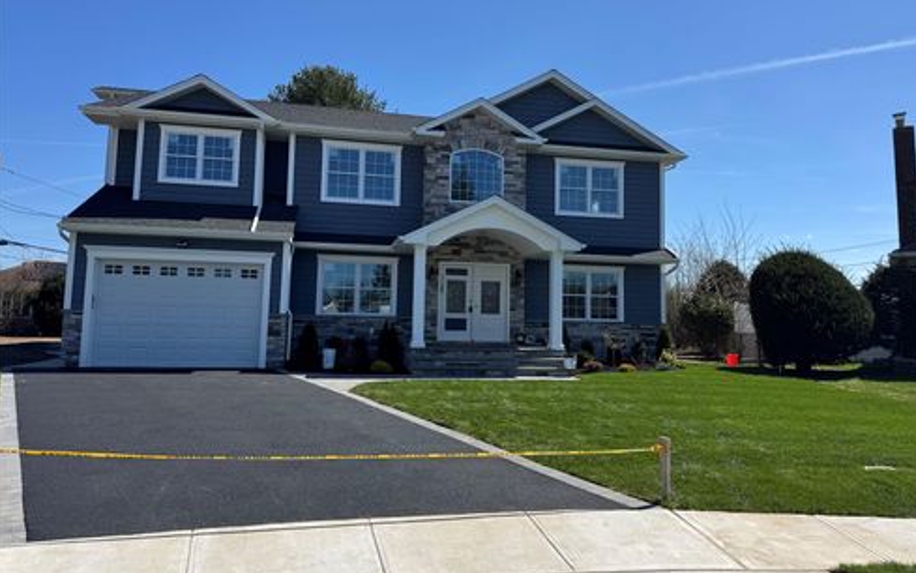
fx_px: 649
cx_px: 465
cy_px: 256
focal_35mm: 26
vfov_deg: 47.6
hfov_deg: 70.4
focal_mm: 6.76
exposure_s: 1/5348
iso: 80
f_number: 1.78
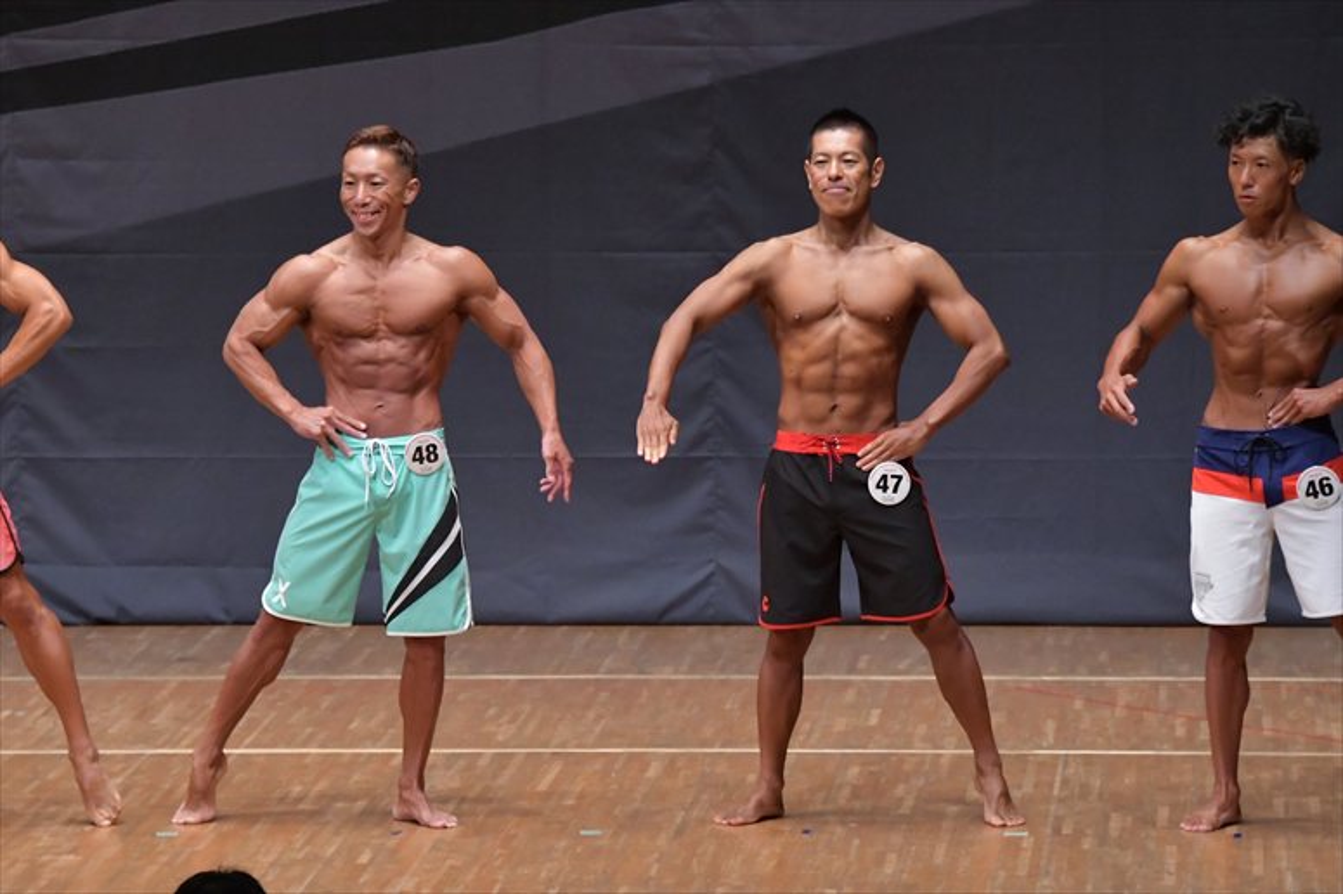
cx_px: 672
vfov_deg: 5.4
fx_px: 9508
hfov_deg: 8.1
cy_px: 447
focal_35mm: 255
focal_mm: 170
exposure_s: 1/400
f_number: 5.6
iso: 6400
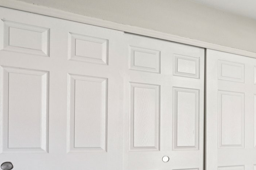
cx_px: 324
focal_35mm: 41
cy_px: 136
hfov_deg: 34.8
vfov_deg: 31.8
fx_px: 292
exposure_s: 1/10
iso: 400
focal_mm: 14
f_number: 11
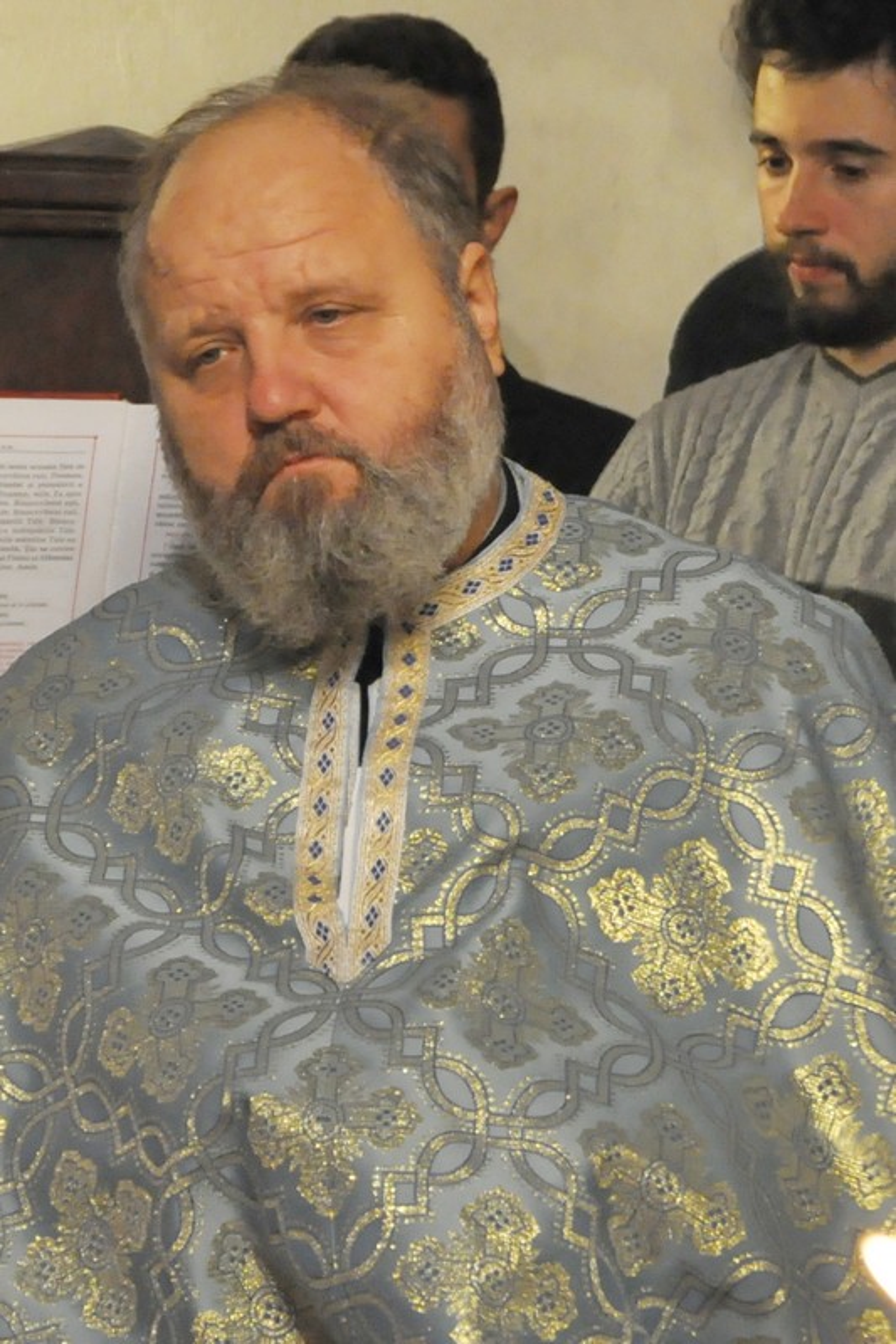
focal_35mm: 120
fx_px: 4482
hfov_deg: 11.4
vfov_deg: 17.1
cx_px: 448
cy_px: 672
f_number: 5.3
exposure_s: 1/50
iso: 1600
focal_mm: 80
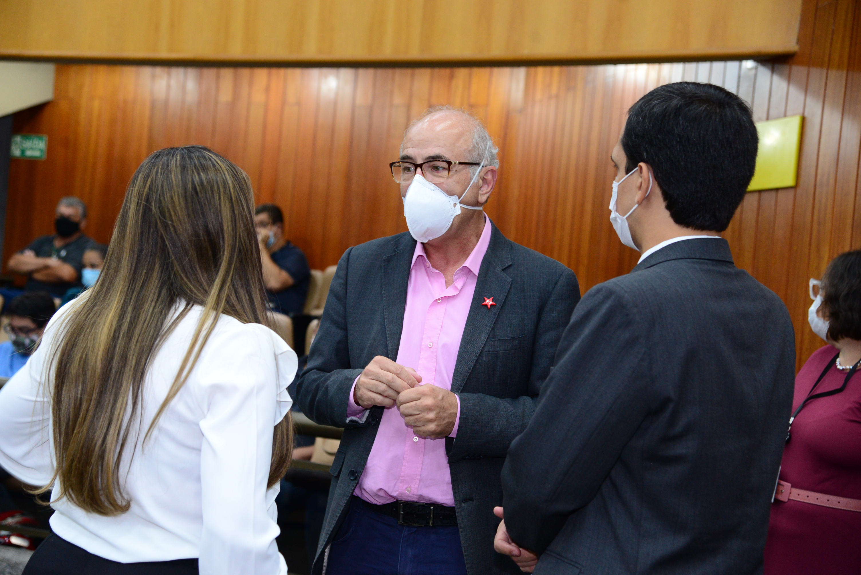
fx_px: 1555
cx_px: 430
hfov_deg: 30.9
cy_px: 288
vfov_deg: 20.9
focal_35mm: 65
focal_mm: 65
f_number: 4.5
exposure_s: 1/80
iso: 2000
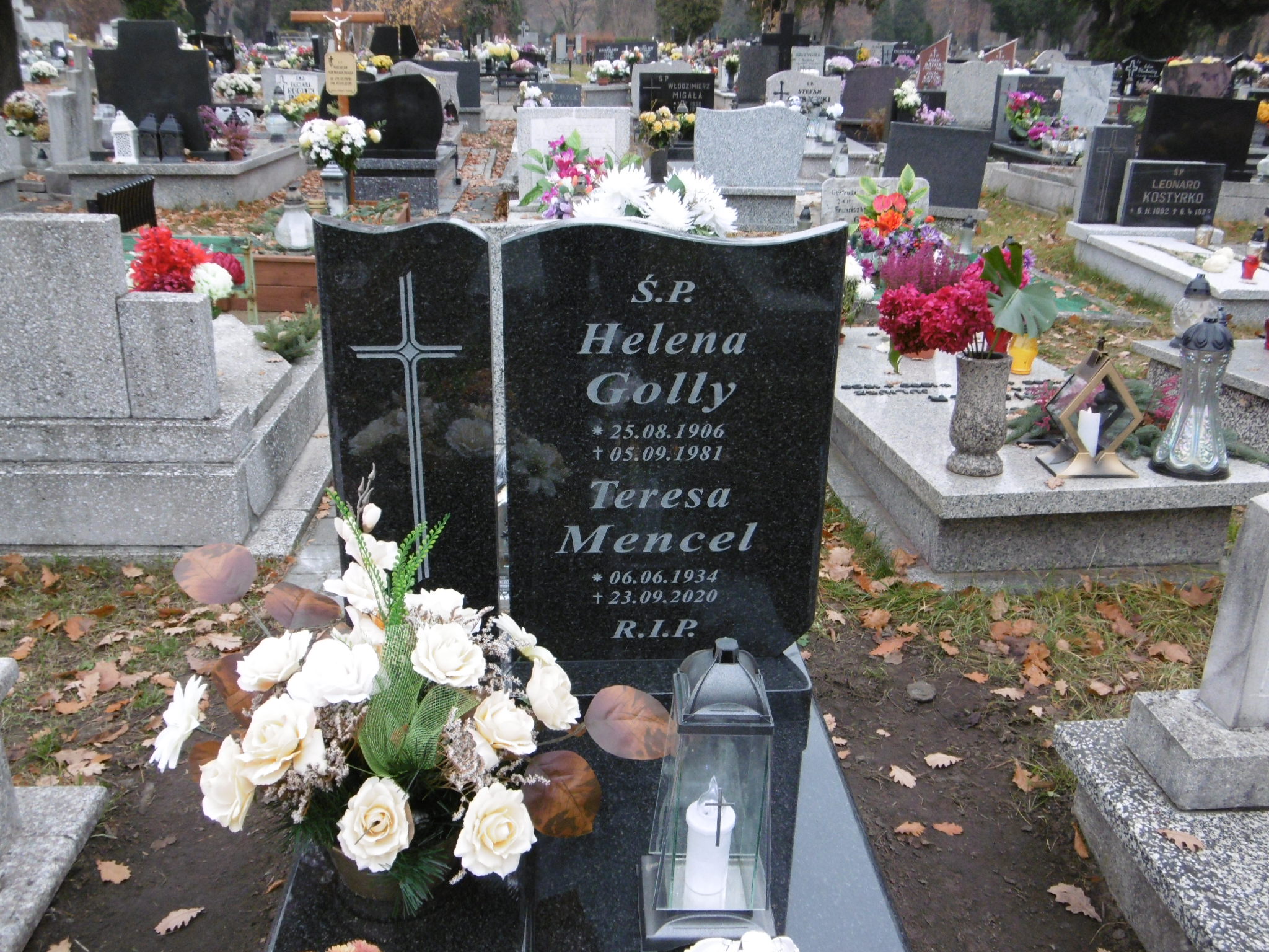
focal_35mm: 32
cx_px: 634
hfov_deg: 56.8
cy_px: 476
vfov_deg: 44.2
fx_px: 1173
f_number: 3.5
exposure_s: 1/60
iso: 250
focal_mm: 5.8
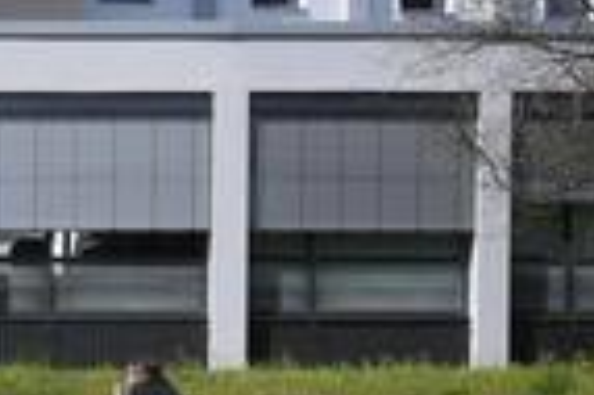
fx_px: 2884
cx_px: -141
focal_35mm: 175
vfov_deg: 7.8
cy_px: 455
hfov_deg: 11.5
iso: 100
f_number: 8
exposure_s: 1/250
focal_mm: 50
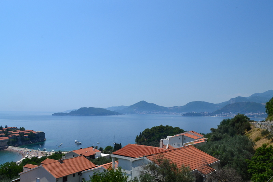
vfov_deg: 48.0
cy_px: 91
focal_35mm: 27
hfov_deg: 67.4
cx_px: 136
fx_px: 205
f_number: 11
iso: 360
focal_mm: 18
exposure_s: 1/500
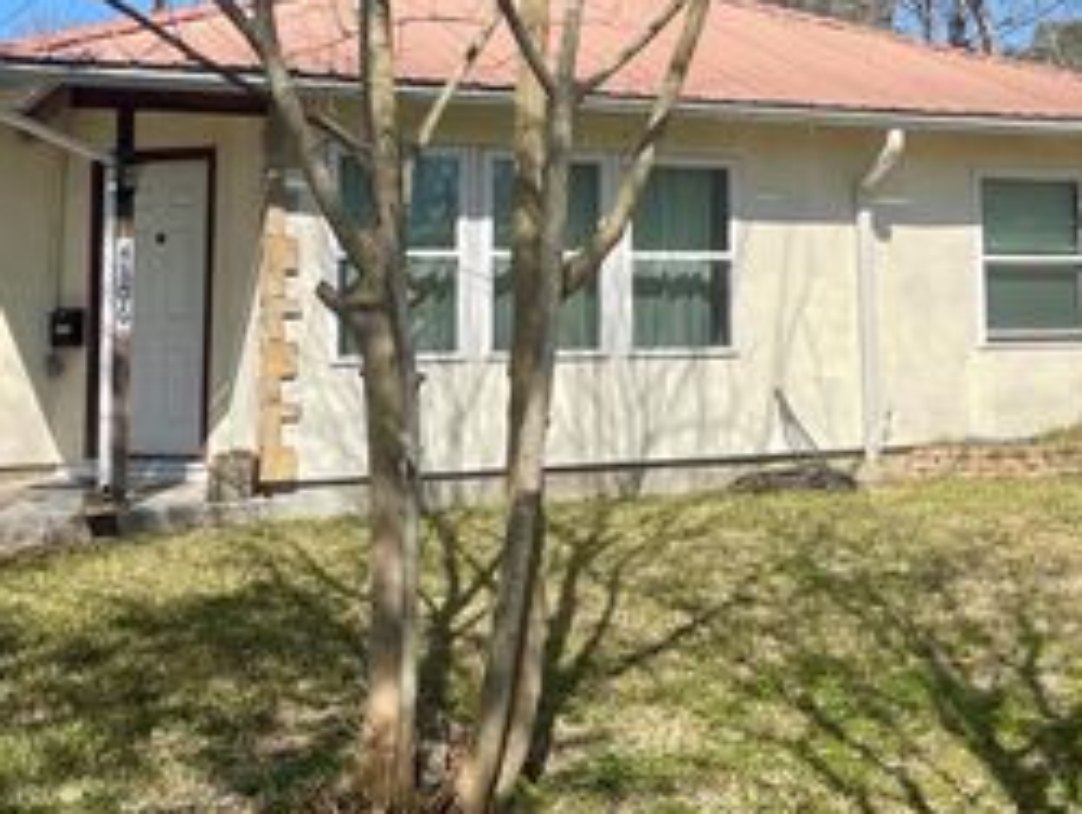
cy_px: 149
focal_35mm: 50
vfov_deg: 28.5
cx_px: 662
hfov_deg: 38.0
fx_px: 1564
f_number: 1.6
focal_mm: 5.1
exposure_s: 1/4202
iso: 32
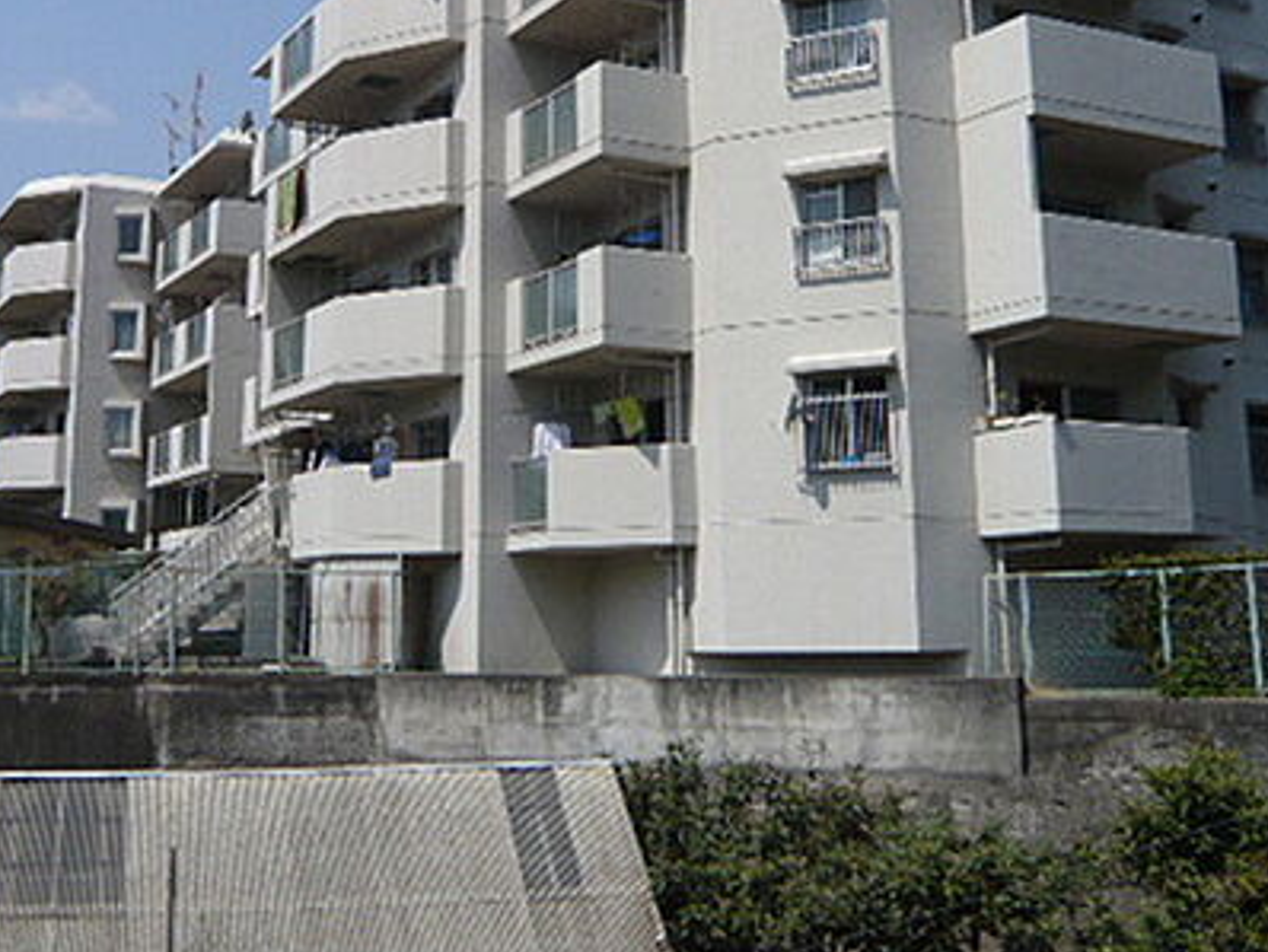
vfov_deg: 31.5
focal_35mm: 45
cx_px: 526
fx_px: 1649
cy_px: 220
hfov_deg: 41.9
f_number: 8
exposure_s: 1/320
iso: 100
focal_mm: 4.6
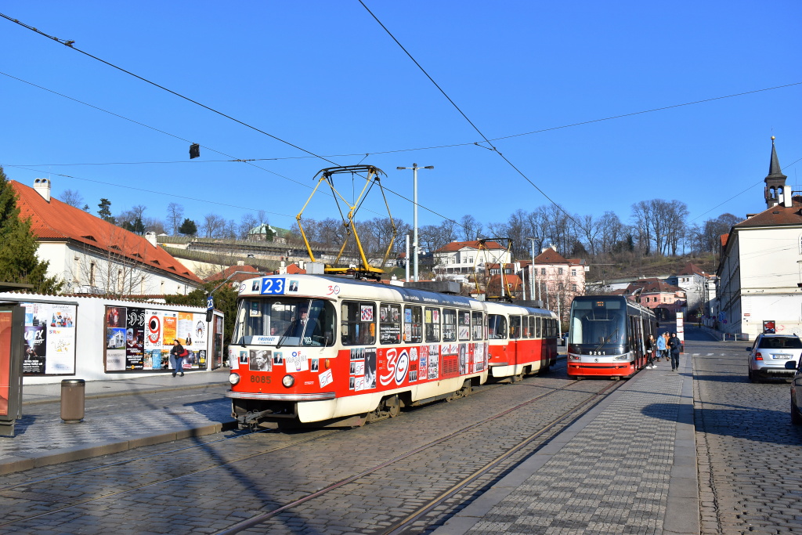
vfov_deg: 36.9
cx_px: 401
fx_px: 802
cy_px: 268
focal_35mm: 36
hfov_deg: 53.1
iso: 320
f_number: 7.1
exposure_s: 1/1000
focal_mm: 24
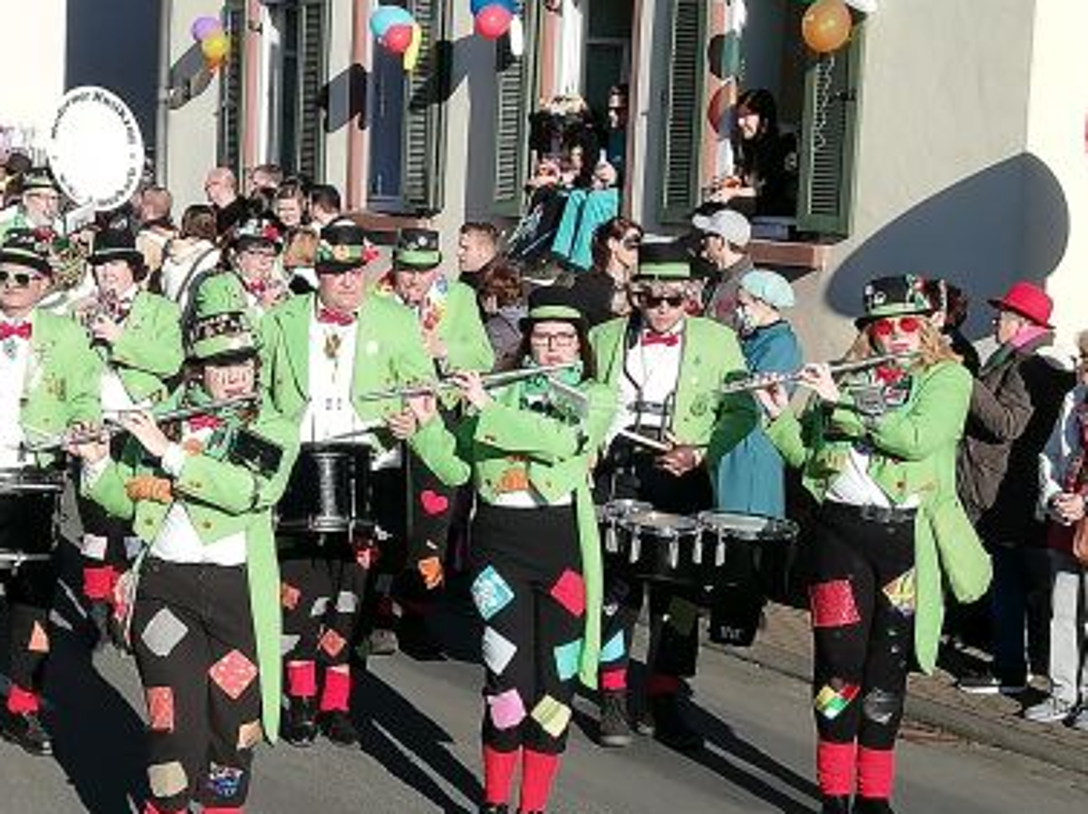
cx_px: 192
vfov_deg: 16.2
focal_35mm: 91
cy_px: 437
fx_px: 2857
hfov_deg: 21.3
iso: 50
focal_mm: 3.81
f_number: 2.2
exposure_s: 1/1085
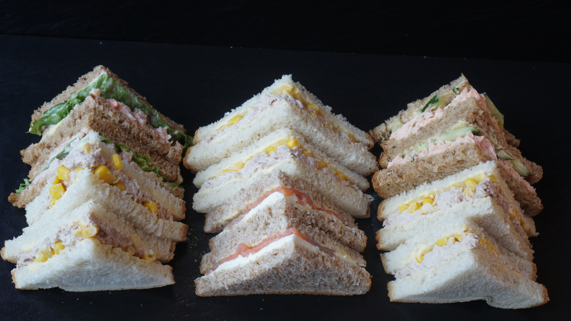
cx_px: 285
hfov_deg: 37.5
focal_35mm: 56
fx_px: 841
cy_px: 178
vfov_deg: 21.6
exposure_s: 1/160
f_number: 8
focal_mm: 35
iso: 640
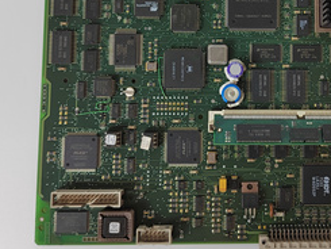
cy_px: 53
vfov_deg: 30.2
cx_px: 243
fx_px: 450
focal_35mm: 47
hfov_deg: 39.5
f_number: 1.9
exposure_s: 1/100
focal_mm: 5.52
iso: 619
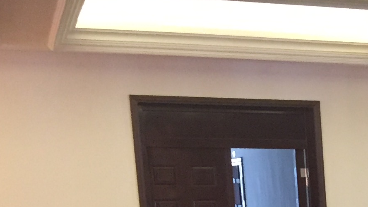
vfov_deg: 9.7
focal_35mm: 116
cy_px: 428
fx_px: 1132
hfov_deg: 16.2
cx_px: 620
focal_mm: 4.15
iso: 320
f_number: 2.2
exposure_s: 1/33
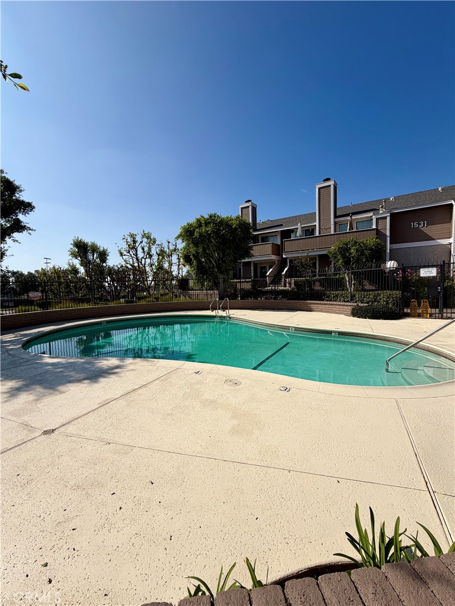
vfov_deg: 102.1
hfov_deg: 85.7
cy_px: 303
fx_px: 245
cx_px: 228
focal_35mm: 14
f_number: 2.2
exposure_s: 1/1795
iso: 20
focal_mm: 2.22
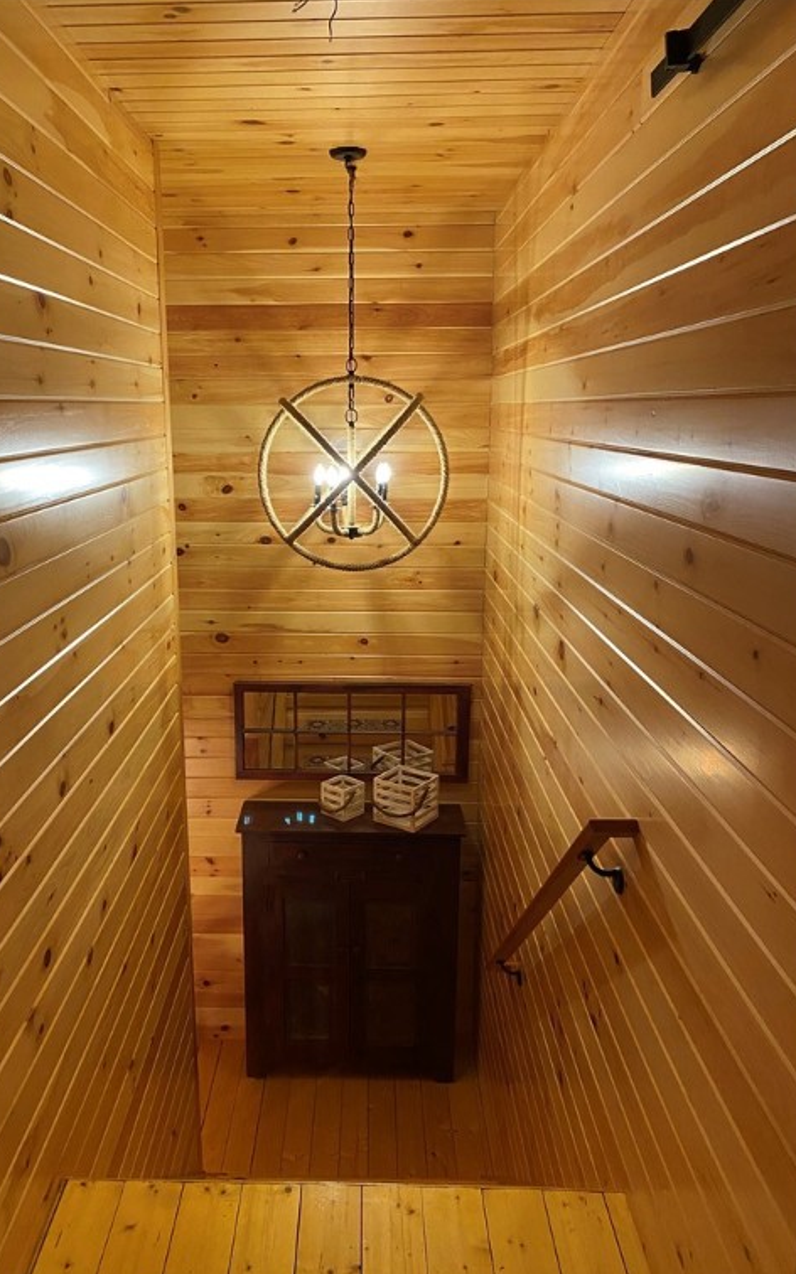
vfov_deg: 66.5
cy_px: 642
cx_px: 329
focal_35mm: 28
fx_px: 973
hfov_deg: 44.3
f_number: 1.8
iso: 320
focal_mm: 4.25
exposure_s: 1/60
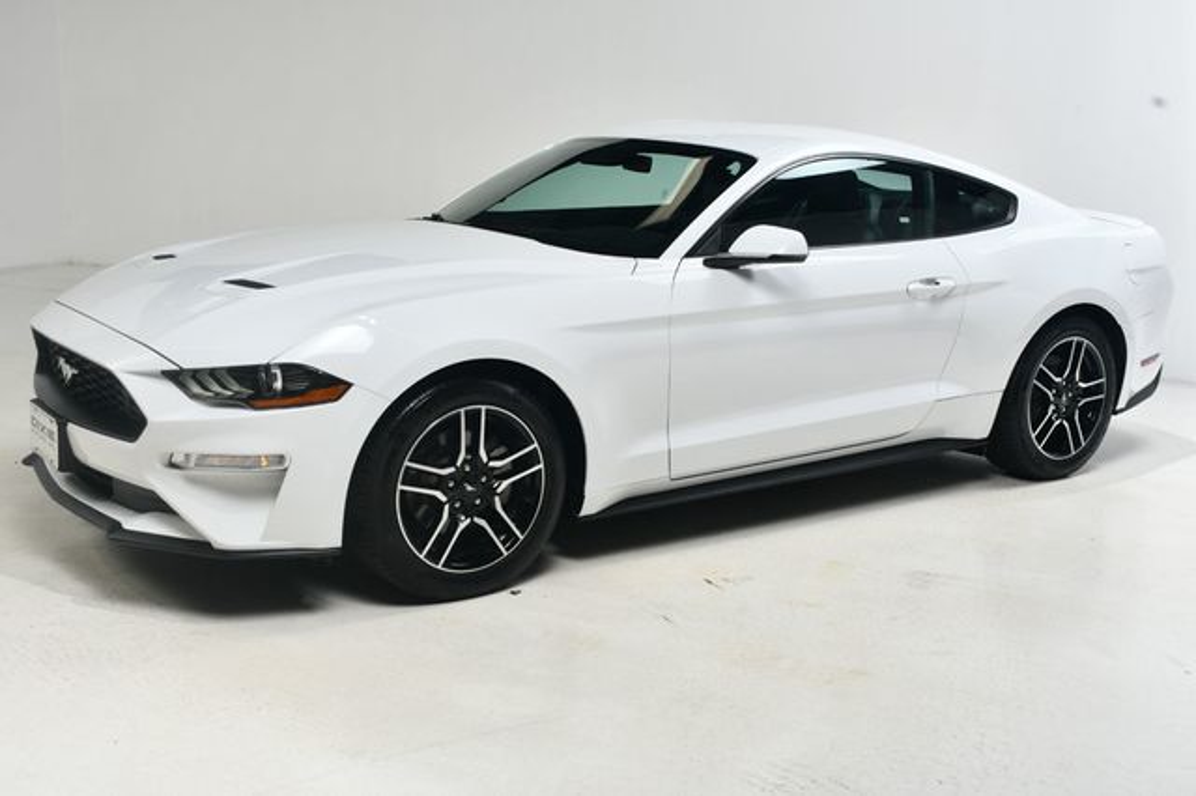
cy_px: 398
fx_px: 1328
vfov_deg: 33.4
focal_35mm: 40
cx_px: 598
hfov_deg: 48.5
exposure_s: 1/160
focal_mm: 27
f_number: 13
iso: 100
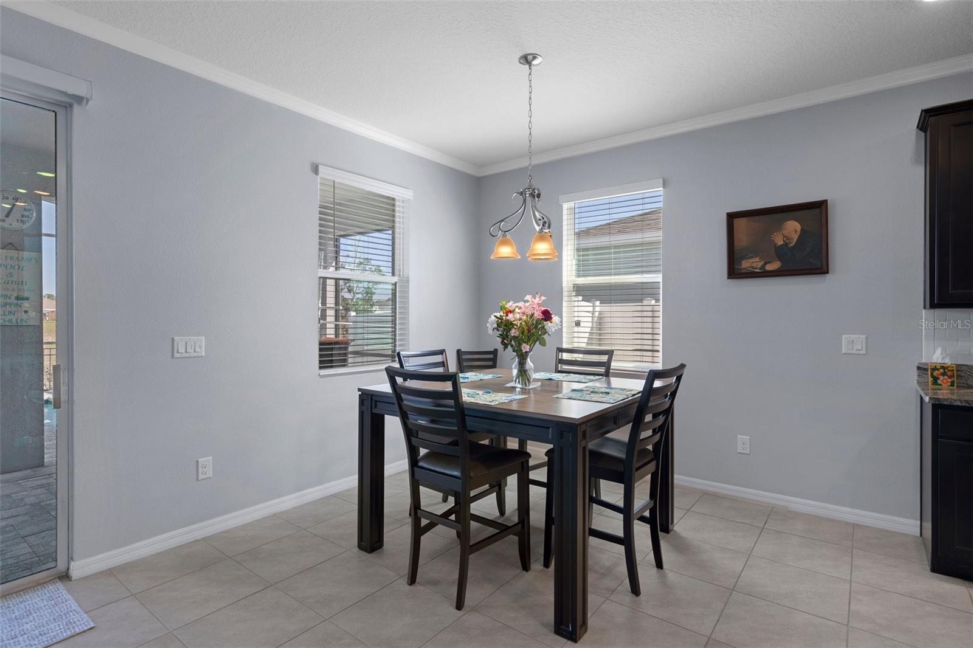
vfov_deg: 70.4
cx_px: 486
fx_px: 459
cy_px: 324
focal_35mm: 17
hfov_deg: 93.3
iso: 320
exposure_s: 1/1.25
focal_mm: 17
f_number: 8
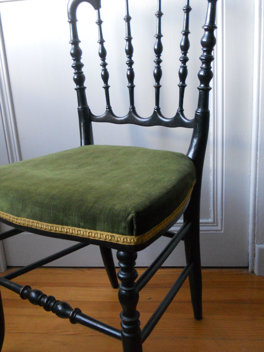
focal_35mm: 39
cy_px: 177
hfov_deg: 36.7
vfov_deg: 47.9
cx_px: 110
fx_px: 397
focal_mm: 4.9
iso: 400
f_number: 3.2
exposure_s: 1/25
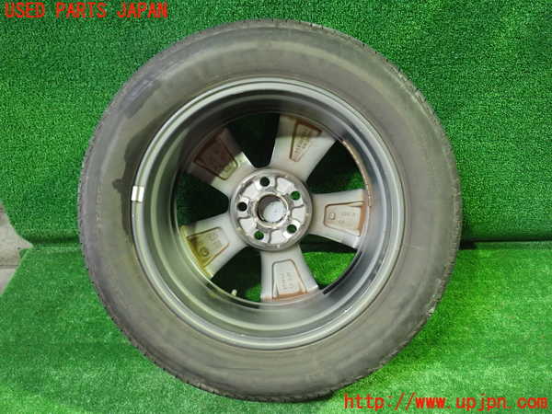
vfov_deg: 46.8
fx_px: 478
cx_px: 276
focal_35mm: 30
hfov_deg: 60.0
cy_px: 207
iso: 640
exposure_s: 1/30
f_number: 2.3
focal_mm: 5.4
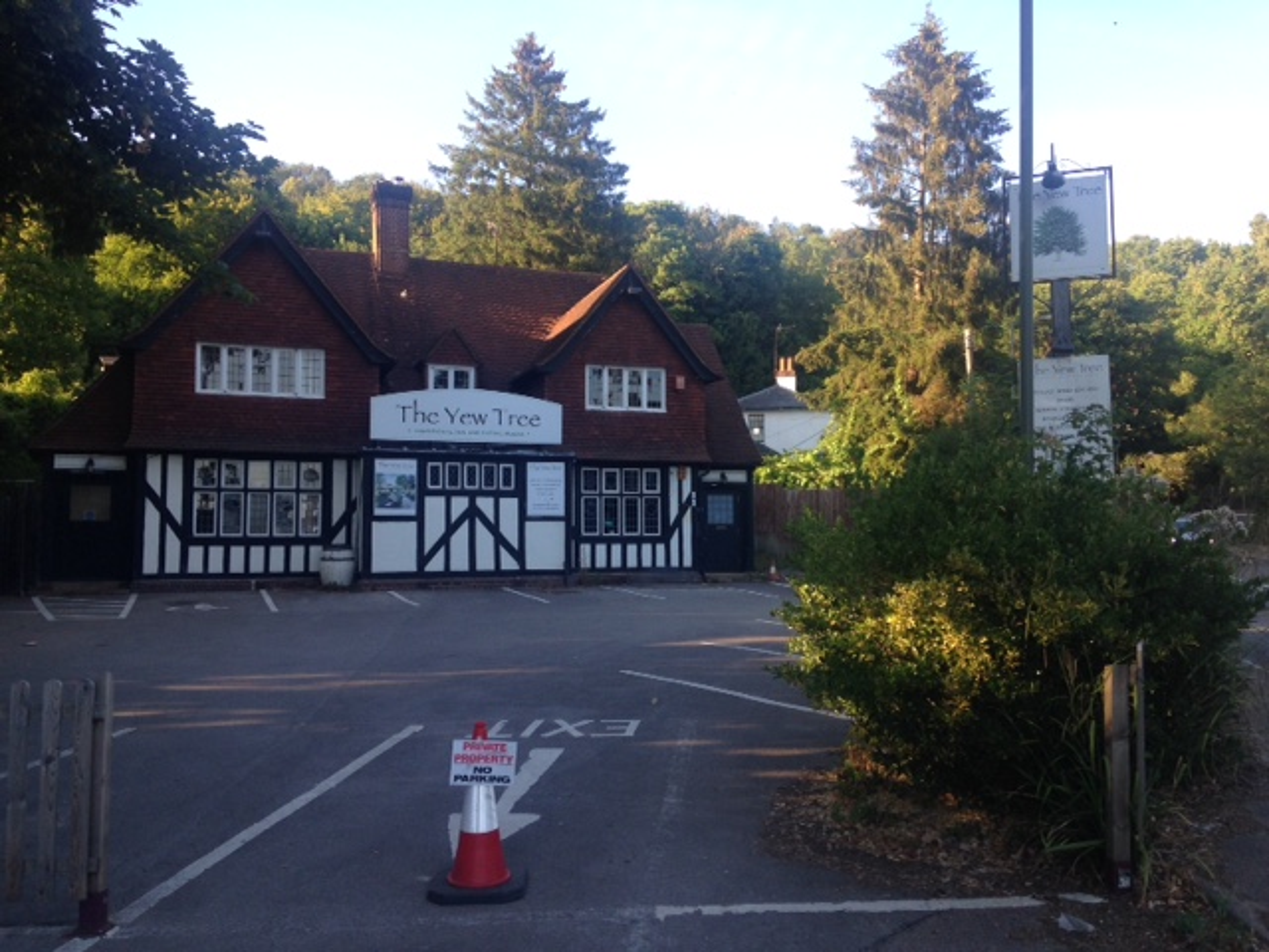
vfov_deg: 42.9
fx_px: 1210
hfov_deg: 55.4
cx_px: 634
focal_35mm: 33
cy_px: 476
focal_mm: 4.12
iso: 50
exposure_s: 1/213
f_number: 2.4
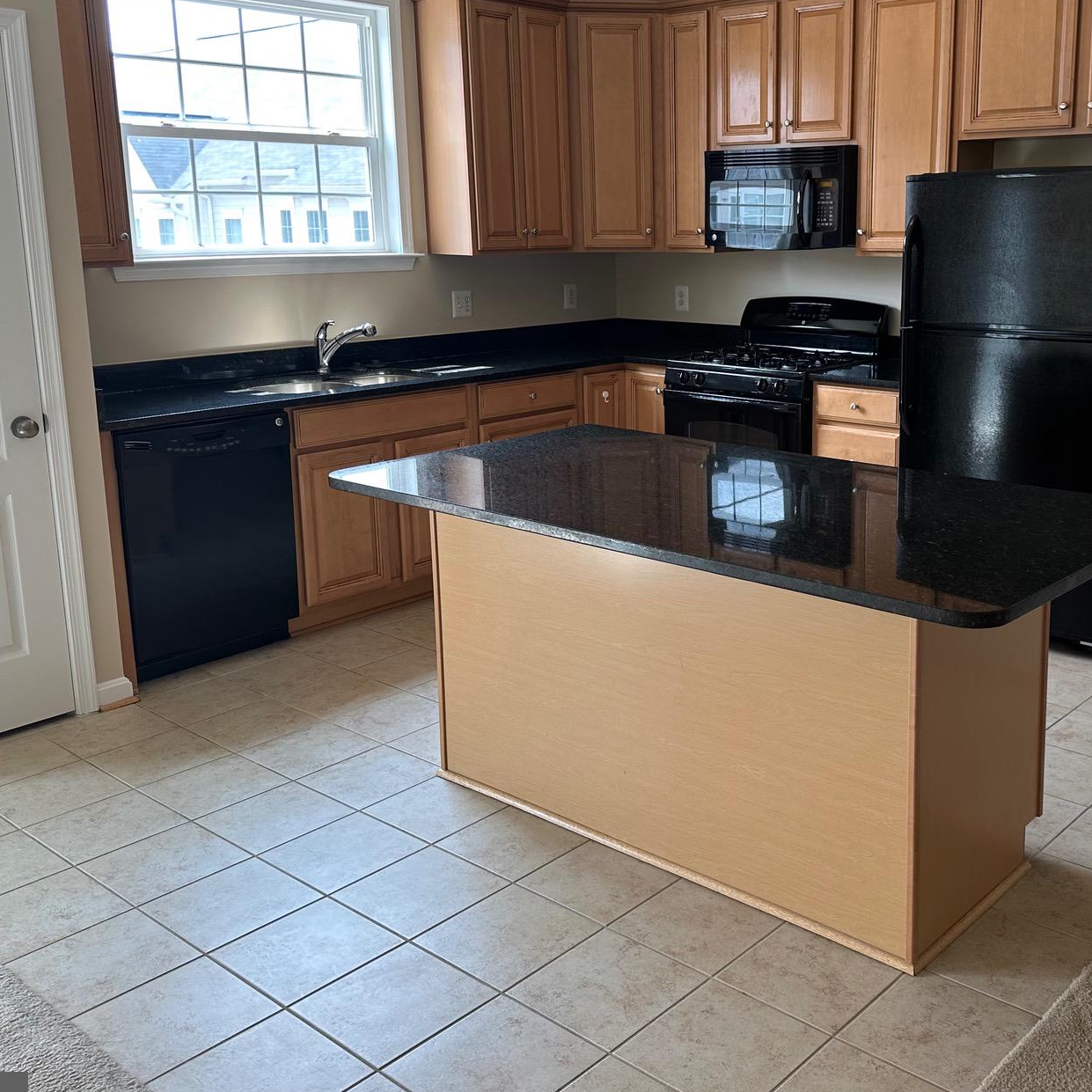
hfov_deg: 46.6
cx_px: 709
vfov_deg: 47.1
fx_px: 1249
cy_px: 468
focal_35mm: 35
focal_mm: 6.86
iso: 80
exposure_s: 1/120
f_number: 1.78
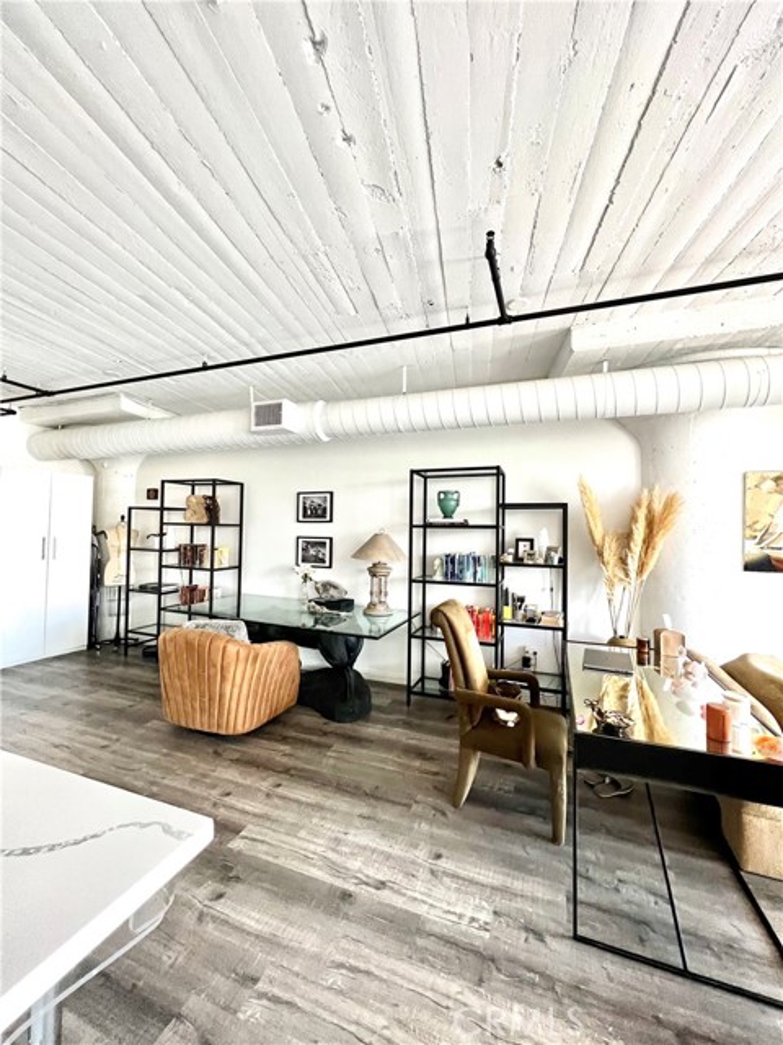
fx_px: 392
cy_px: 522
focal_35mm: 13
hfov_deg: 89.9
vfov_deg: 106.2
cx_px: 392
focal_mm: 1.57
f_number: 1.8
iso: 320
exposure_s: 1/60
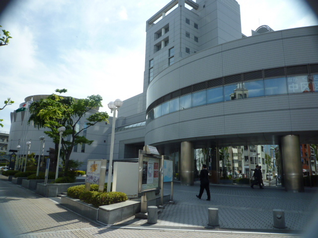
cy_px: 119
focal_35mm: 25
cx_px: 159
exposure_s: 1/640
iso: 100
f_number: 4
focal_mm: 4.4
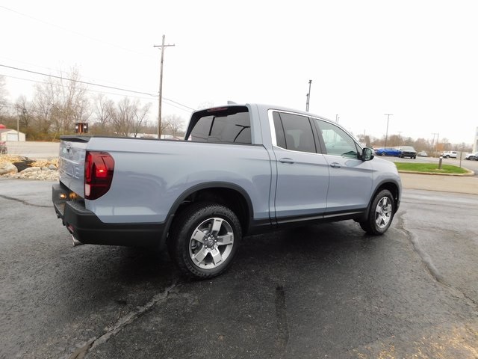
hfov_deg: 73.9
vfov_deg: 58.9
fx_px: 318
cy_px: 180
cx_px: 239
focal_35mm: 23
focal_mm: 4
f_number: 3
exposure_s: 1/160
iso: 125
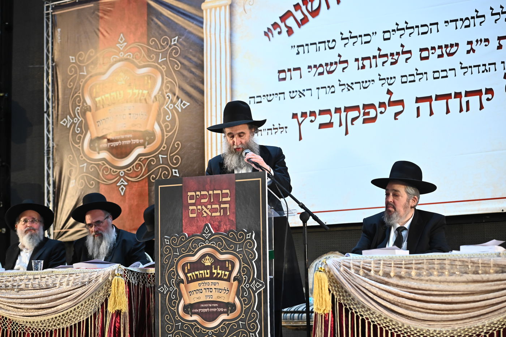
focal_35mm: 70
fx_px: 983
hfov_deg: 28.9
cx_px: 253
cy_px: 168
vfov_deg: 19.4
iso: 2500
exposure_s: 1/100
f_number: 4
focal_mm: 70
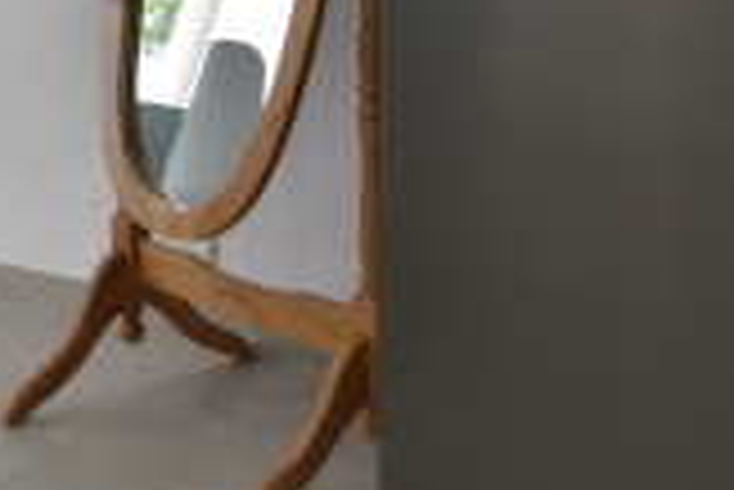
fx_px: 1918
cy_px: -191
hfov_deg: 18.9
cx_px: -387
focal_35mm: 94
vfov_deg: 13.9
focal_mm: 20
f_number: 7.1
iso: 100
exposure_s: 1/20
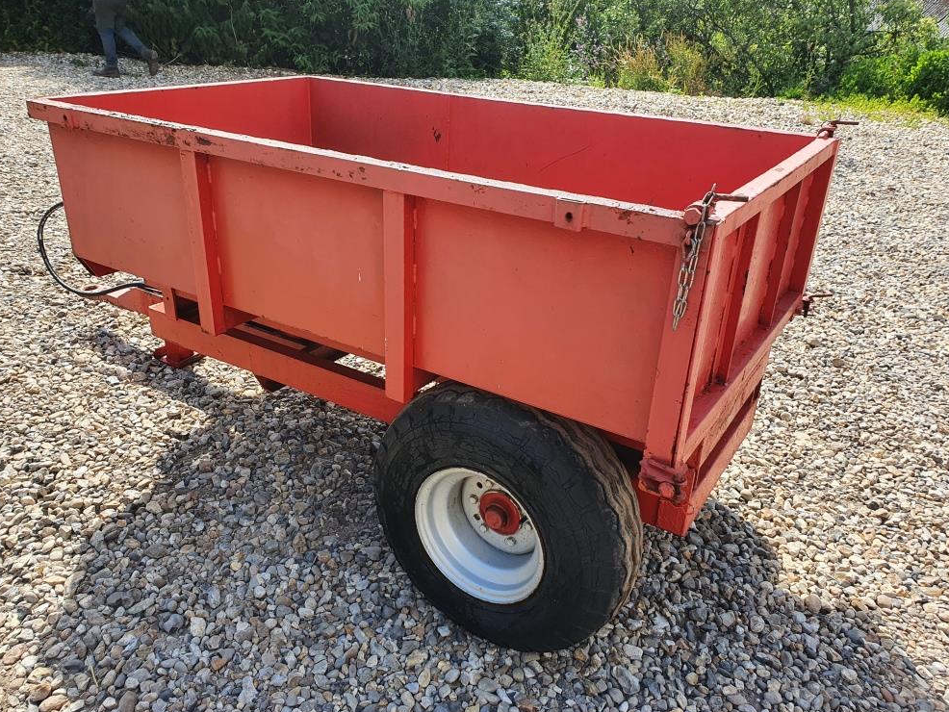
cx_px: 465
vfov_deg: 51.4
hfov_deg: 65.3
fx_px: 740
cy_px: 368
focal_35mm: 27
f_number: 2.4
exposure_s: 1/538
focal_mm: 4.32
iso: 50
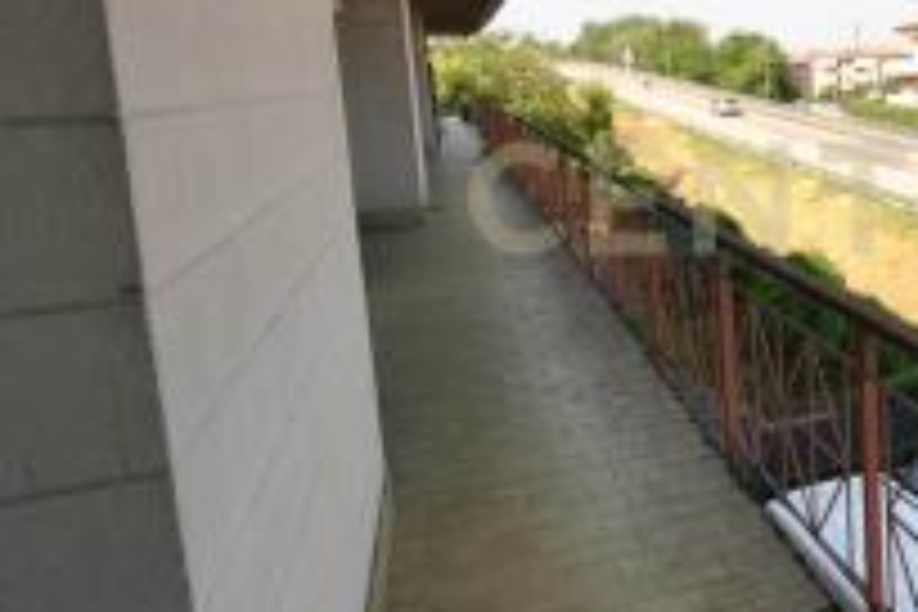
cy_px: 198
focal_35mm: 33
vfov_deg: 39.4
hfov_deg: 45.4
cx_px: 972
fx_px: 841
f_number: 6.3
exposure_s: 1/160
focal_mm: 10
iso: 100
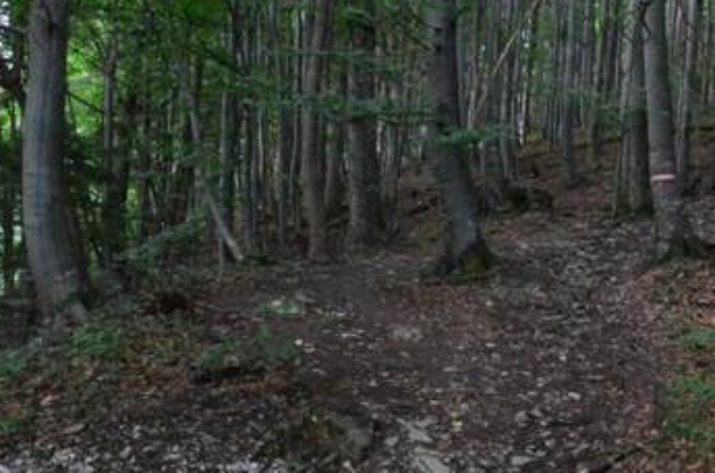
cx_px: 677
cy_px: 230
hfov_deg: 35.4
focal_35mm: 52
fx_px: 1030
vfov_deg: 25.8
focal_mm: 18
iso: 6400
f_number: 6.3
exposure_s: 1/20
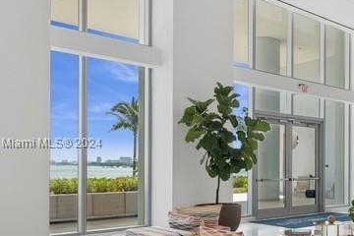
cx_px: 363
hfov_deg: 41.4
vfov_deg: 33.3
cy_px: 144
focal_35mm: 40
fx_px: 393
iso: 200
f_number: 9
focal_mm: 16
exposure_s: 1/30
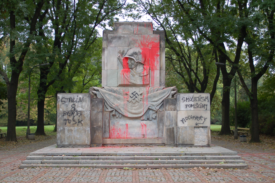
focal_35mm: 51
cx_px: 138
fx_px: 389
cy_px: 92
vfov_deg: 26.4
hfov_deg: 38.9
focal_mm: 34
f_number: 5
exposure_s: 1/60
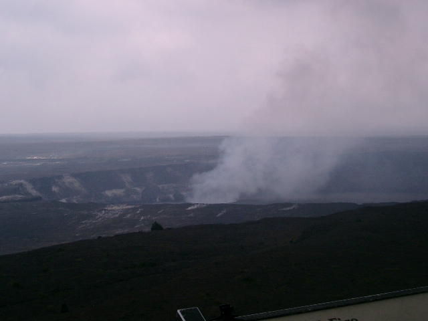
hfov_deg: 31.2
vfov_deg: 23.7
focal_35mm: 62
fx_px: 767
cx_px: 214
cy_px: 160
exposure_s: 1/800
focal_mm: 12.6
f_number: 6.5
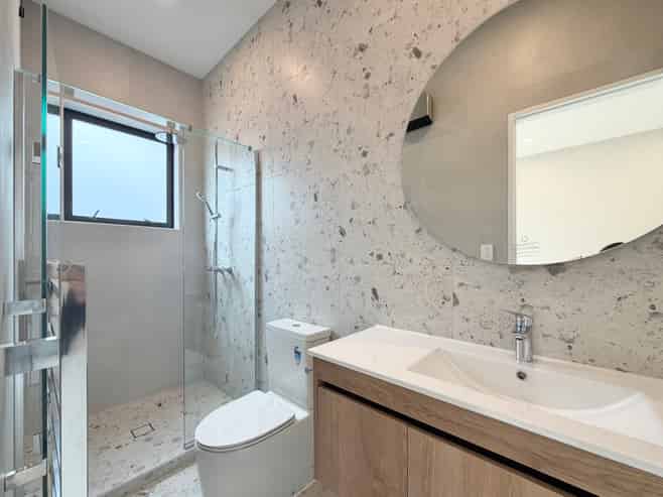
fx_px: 268
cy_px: 248
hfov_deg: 102.1
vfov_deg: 85.6
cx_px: 332
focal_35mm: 14
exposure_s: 1/121
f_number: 2.2
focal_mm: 2.22
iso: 160
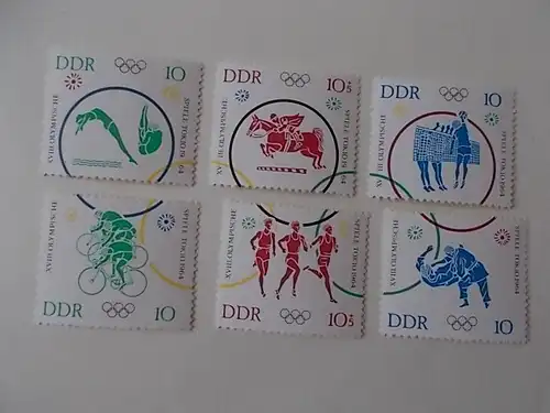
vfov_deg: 53.1
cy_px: 206
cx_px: 275
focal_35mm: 26
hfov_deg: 67.3
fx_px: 413
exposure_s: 1/60
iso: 80
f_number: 3.2
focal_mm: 4.6
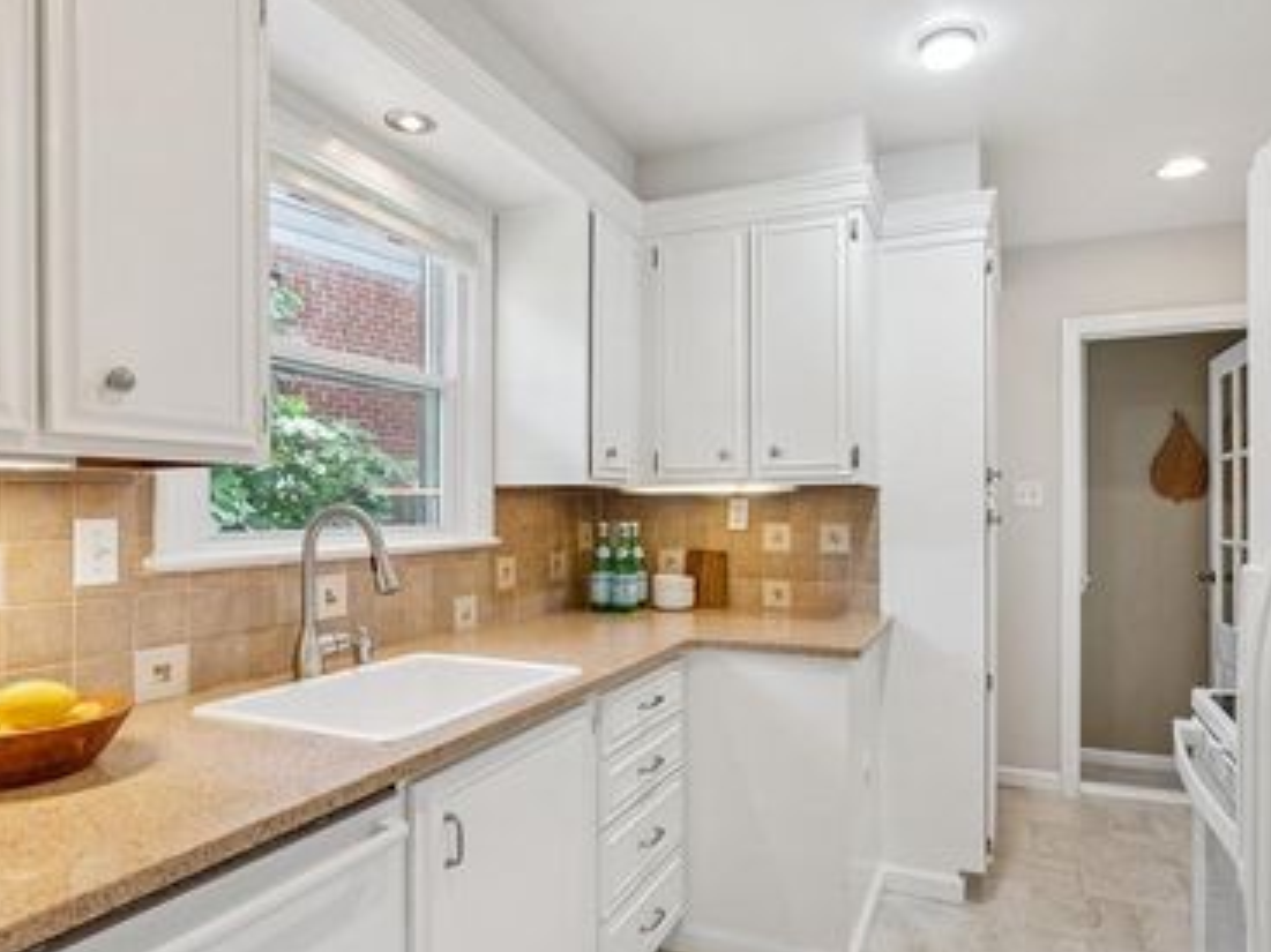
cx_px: 672
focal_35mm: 21
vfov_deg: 63.3
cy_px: 509
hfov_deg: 78.9
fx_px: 771
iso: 4000
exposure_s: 1/125
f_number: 9
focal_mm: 16
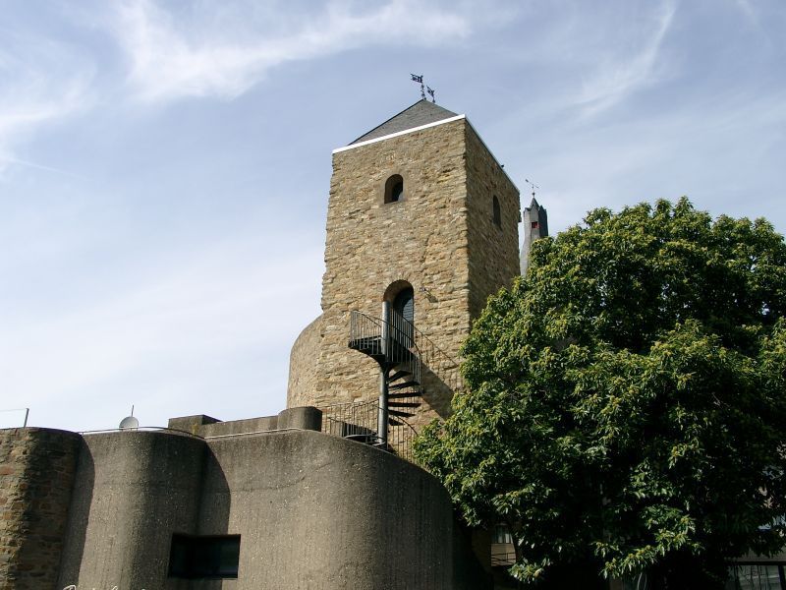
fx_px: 772
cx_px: 393
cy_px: 295
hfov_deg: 54.0
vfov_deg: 41.8
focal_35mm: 34
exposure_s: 1/769
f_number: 4
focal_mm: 7.13
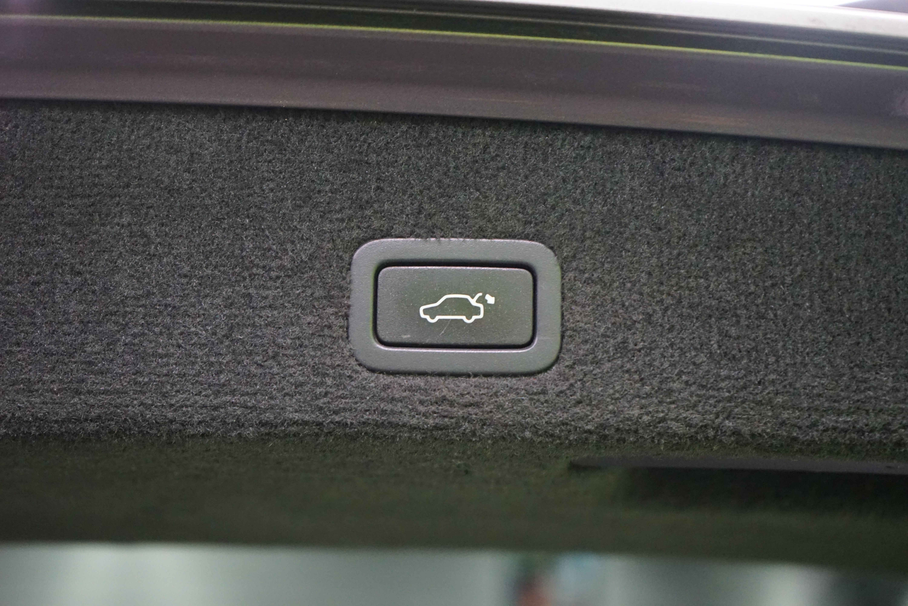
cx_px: 454
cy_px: 303
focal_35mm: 64
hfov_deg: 31.4
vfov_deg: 21.2
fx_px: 1614
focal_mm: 64
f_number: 5.6
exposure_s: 1/100
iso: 6400
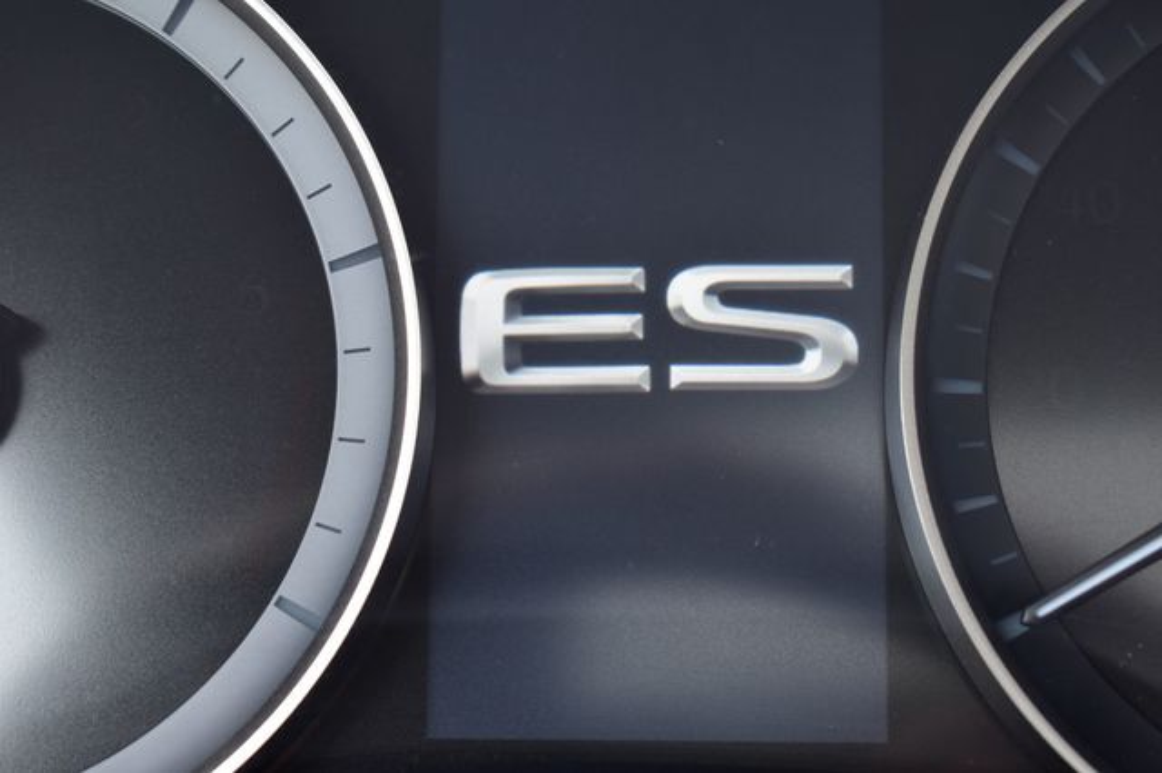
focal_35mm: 82
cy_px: 386
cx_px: 581
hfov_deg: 24.6
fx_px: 2661
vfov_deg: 16.5
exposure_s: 1/30
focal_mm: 55
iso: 400
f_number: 7.1
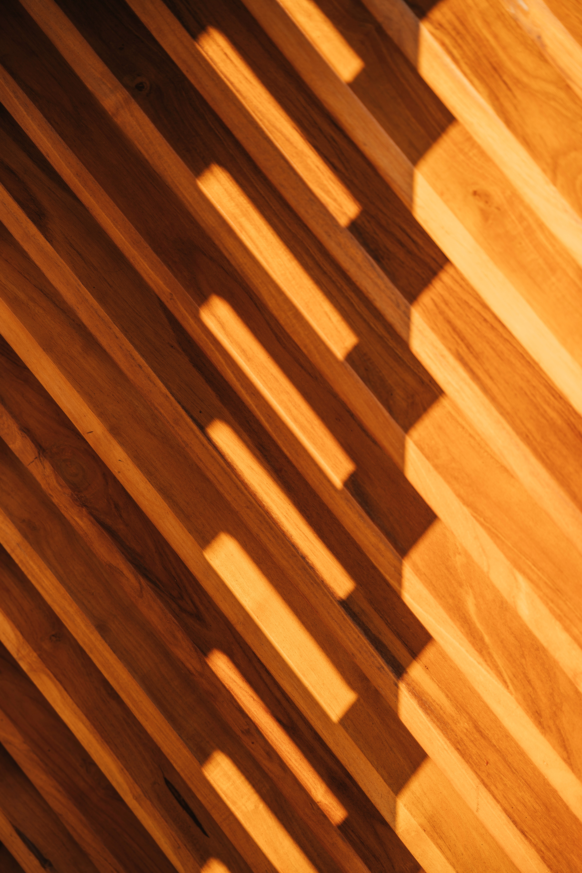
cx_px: 291
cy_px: 436
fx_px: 1639
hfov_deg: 20.1
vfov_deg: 29.8
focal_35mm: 68
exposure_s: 1/500
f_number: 2.8
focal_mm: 67.6
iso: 64
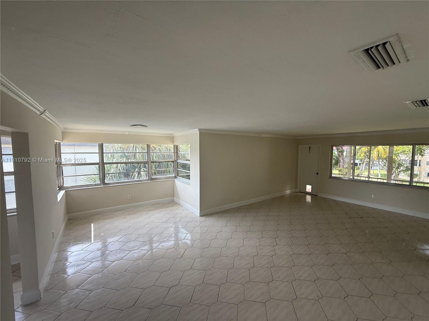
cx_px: 214
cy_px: 160
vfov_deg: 85.7
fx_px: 174
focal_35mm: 14
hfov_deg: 102.1
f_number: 2.2
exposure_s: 1/110
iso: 50
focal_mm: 2.22
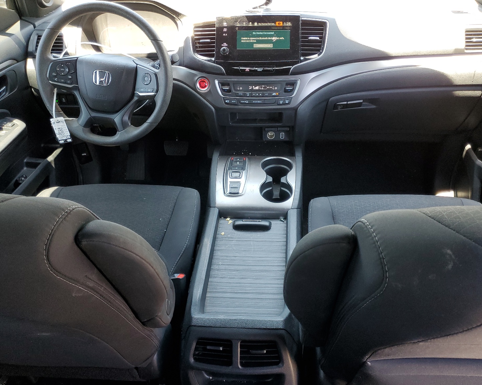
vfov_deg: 51.5
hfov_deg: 62.2
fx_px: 399
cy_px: 191
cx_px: 240
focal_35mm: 28
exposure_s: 1/60.2
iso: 87
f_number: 1.5
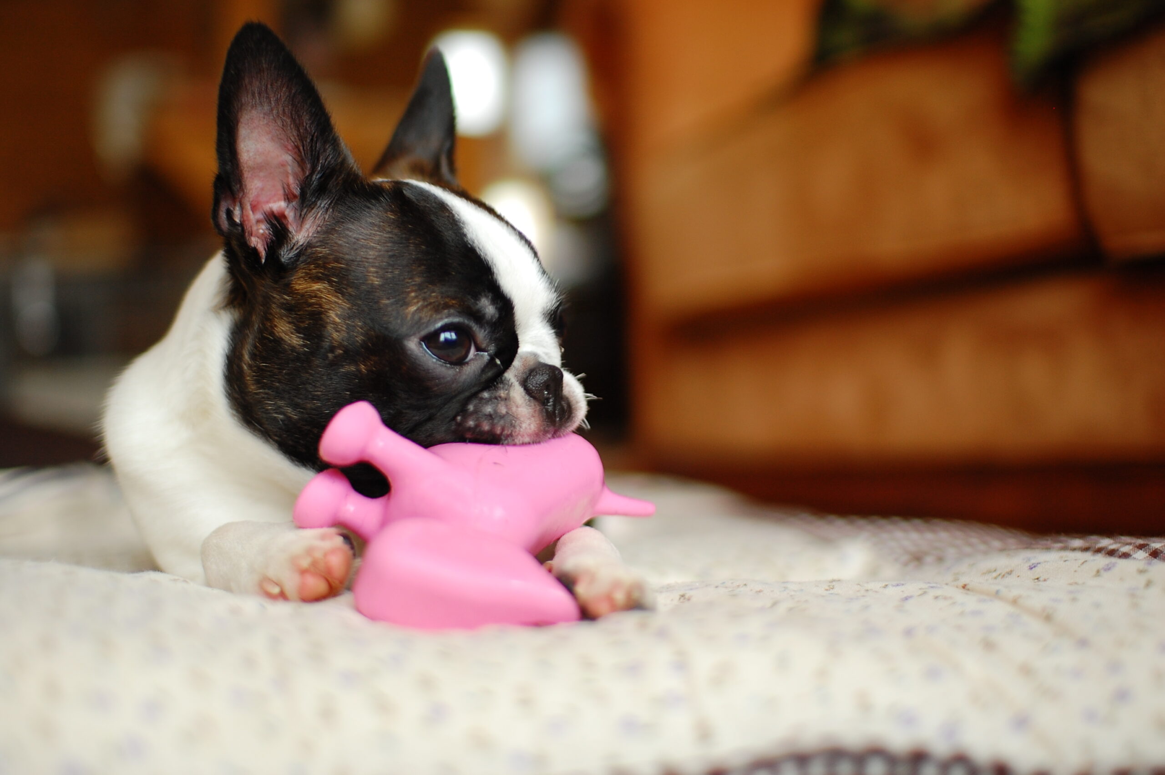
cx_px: 582
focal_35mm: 45
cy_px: 388
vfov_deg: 29.8
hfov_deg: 43.6
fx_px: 1455
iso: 200
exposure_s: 1/125
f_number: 1.4
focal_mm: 30
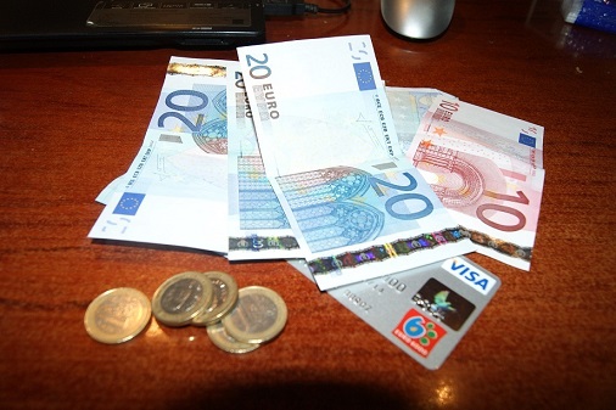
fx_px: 462
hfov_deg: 67.4
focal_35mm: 27
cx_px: 308
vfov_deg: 47.9
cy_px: 205
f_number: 5.6
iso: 400
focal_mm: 18
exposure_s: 1/60
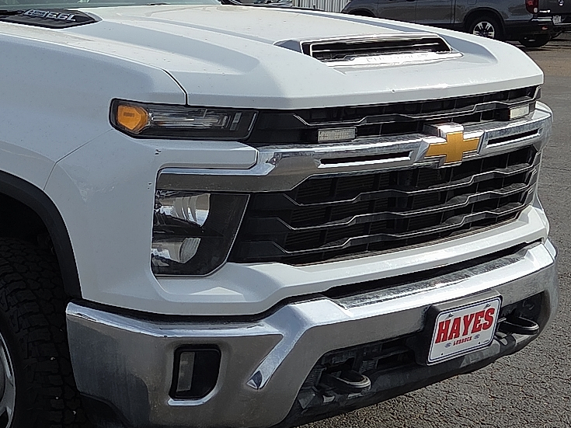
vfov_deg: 19.8
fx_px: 1220
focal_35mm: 74
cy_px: 143
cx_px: -9
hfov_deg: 25.0
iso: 78
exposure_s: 1/10000
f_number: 1.8
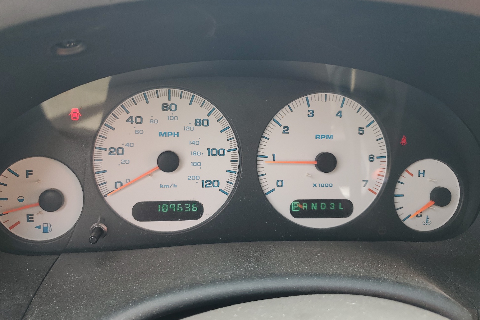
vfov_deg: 46.4
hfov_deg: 65.5
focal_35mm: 28
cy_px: 164
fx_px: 373
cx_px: 233
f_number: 1.5
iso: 50
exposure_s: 1/159
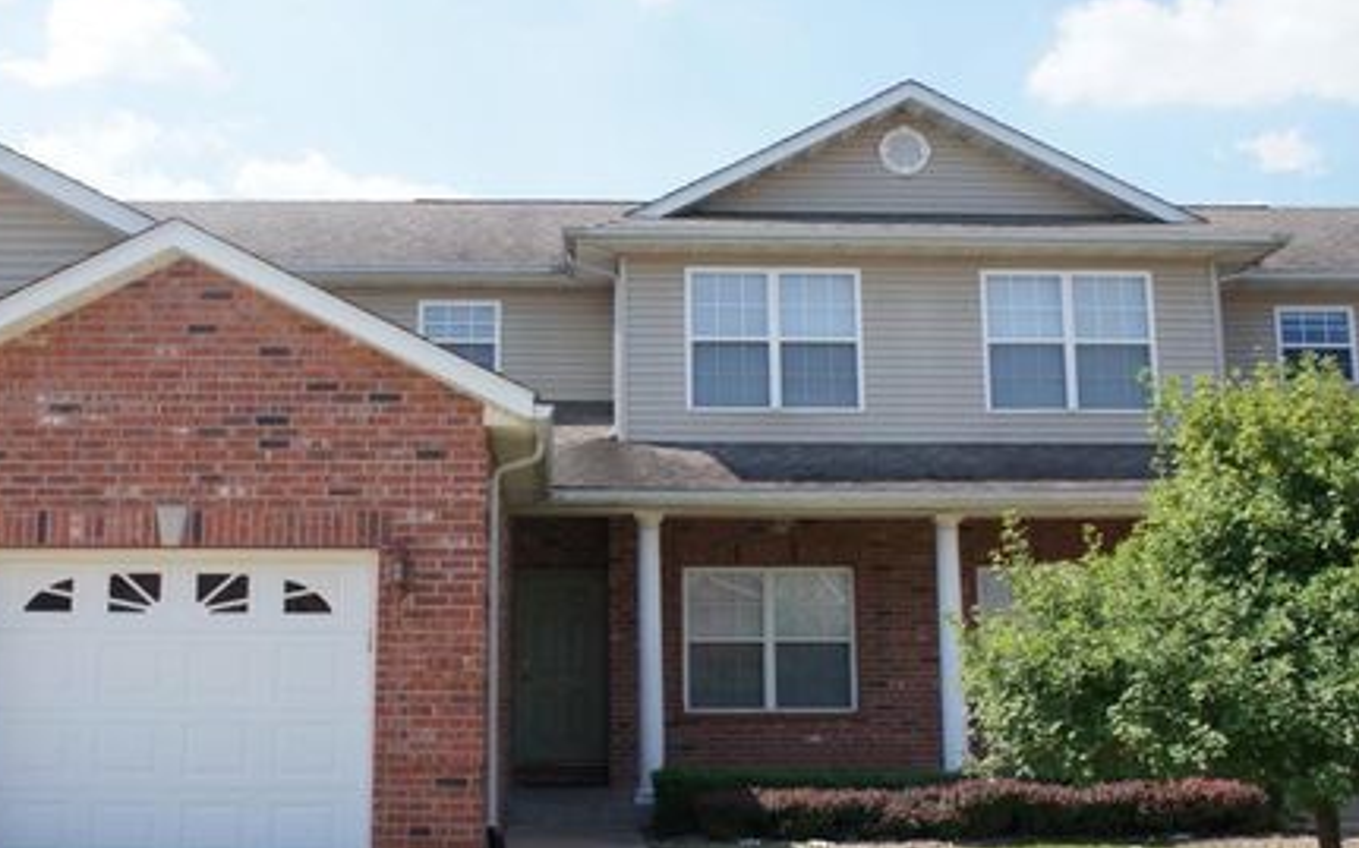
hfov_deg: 50.3
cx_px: 590
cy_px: 444
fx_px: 1444
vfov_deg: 32.7
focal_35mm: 39
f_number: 6.3
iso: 200
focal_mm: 22
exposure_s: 1/400
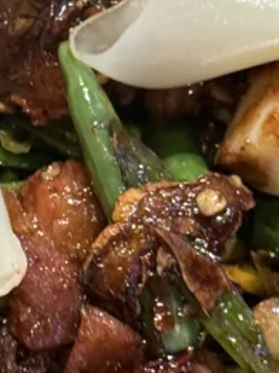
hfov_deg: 5.6
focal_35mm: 264
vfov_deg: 7.5
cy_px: 141
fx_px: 2842
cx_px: -28
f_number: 1.78
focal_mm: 6.76
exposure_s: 1/50
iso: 80
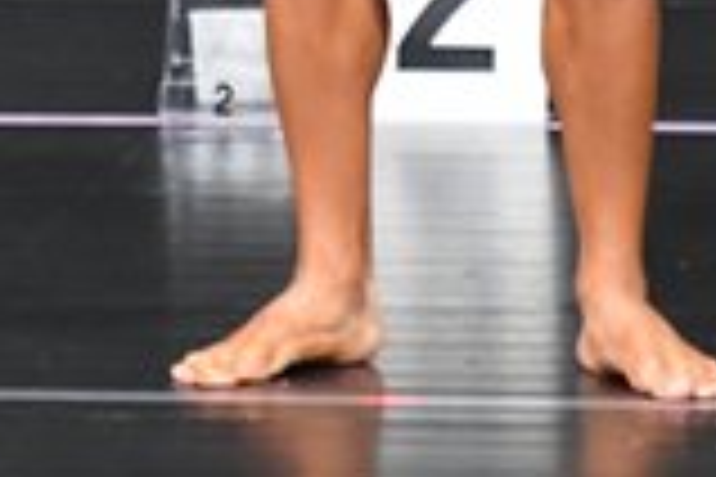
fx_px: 30527
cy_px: -468
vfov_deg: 0.9
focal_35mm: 1535
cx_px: 11
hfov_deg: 1.3
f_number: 5.6
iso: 5000
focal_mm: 210
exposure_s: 1/400
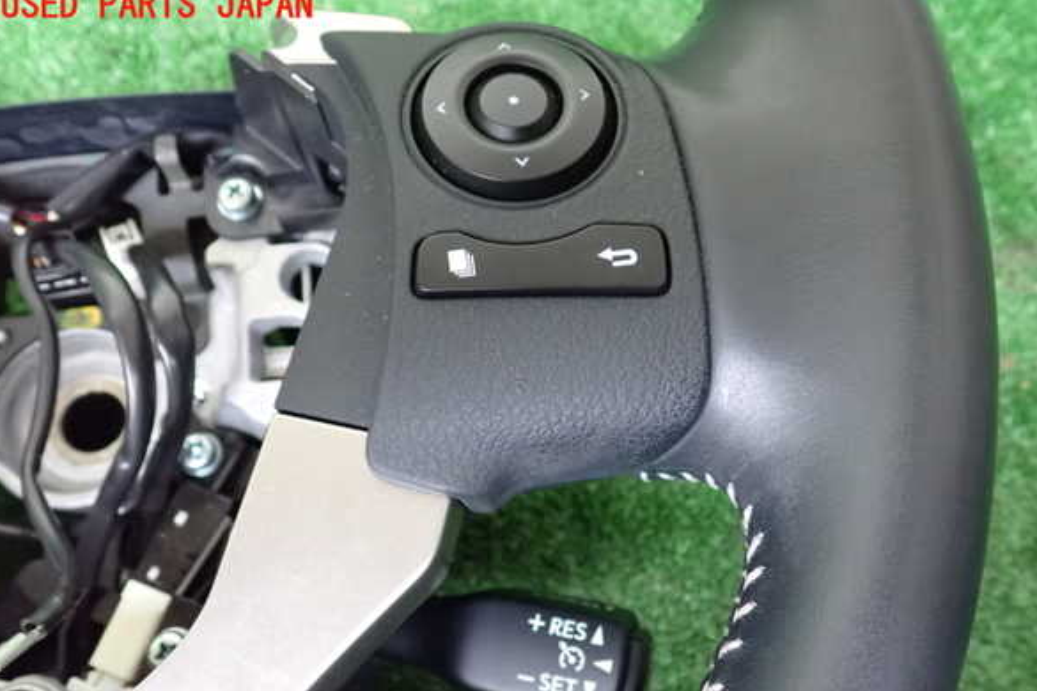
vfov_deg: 41.1
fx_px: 922
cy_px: 383
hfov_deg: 58.7
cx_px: 523
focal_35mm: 32
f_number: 2.3
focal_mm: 5.4
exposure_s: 1/100
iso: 1600
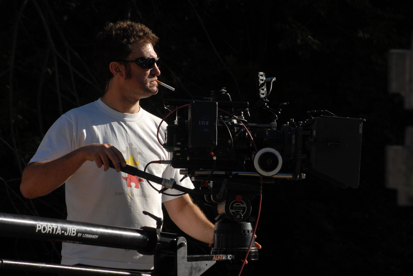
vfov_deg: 5.9
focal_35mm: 232
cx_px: 206
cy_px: 138
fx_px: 2670
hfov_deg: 8.8
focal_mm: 155
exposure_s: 1/250
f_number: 11
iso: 320
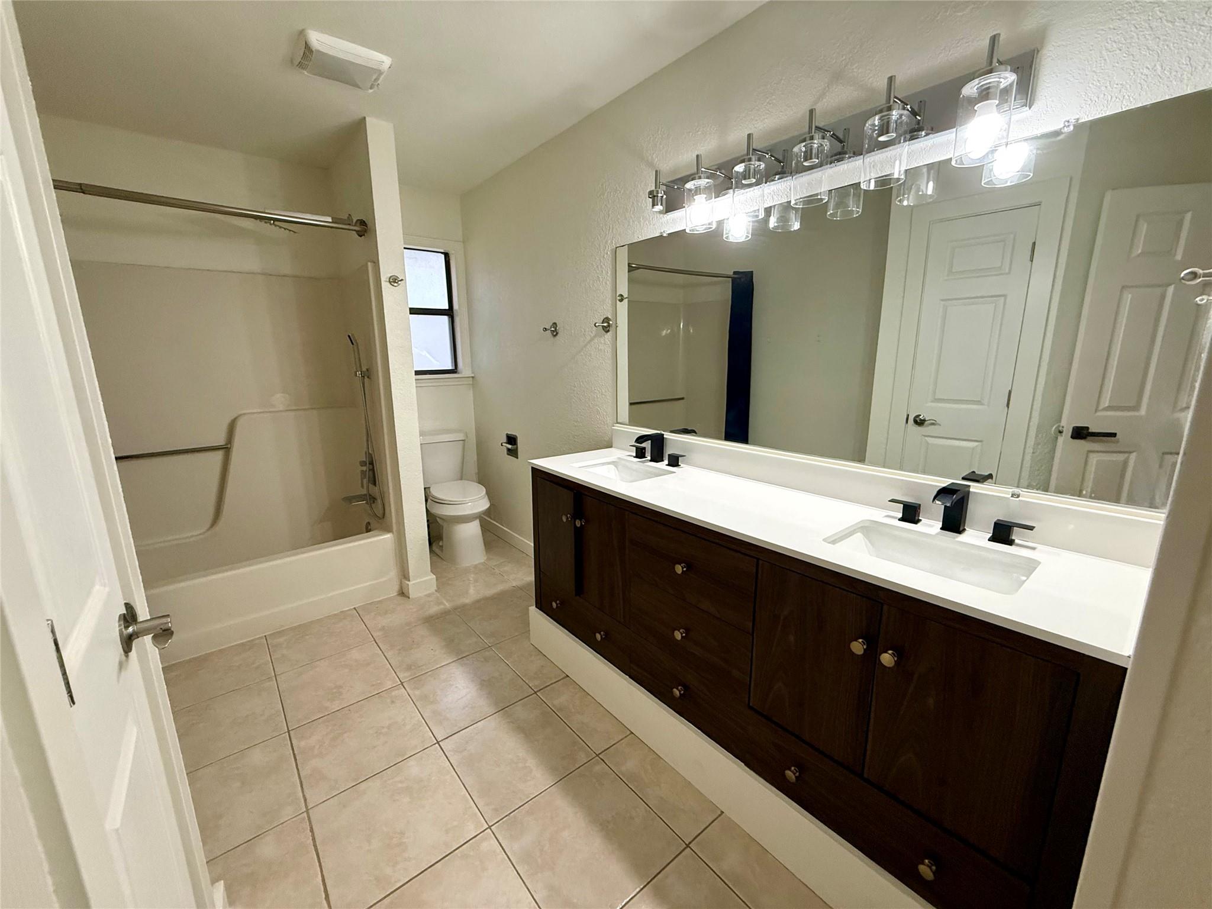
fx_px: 490
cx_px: 606
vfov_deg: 85.7
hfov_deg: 102.1
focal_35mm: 14
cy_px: 454
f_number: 2.2
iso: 320
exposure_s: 1/120
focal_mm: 2.22
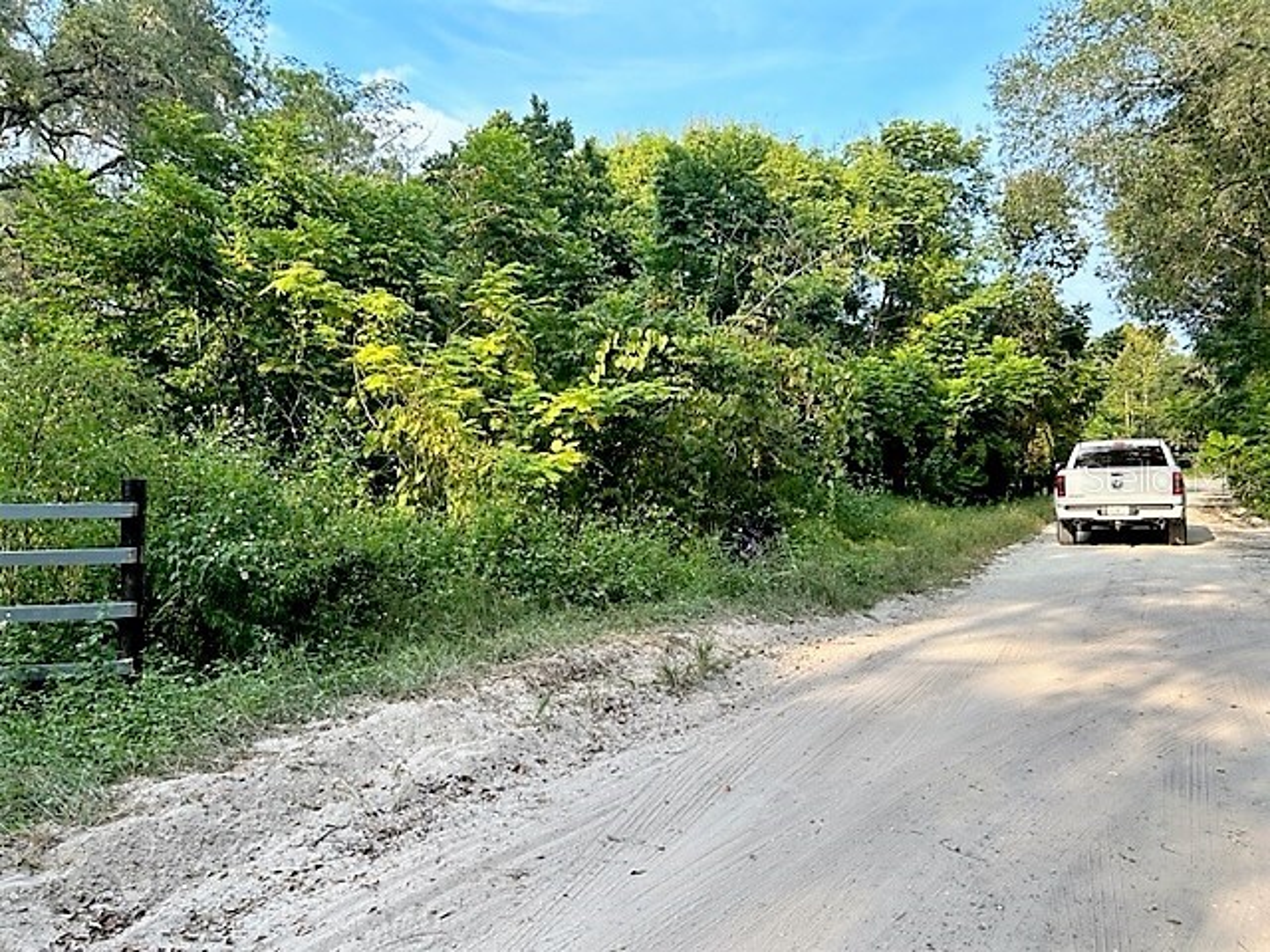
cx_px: 635
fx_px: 954
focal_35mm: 26
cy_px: 476
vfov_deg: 53.1
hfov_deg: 67.3
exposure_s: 1/797
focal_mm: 5.7
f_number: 1.5
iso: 50
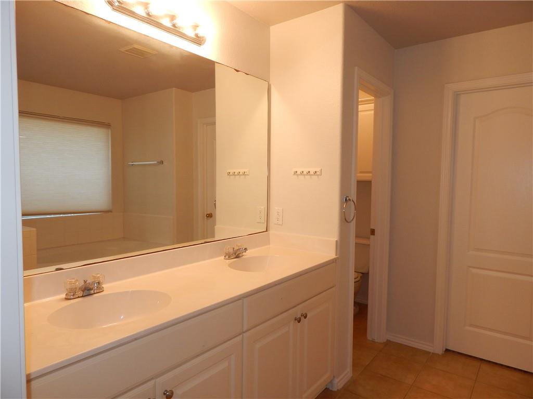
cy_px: 200
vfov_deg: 61.1
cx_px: 266
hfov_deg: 76.4
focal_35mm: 22
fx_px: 339
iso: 125
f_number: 3
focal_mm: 4
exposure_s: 1/60
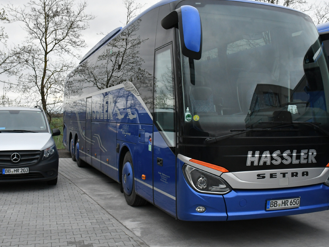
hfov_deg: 47.9
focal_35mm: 39
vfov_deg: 36.7
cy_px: 104
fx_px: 371
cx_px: 162
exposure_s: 1/500
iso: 1600
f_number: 3.5
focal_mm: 20
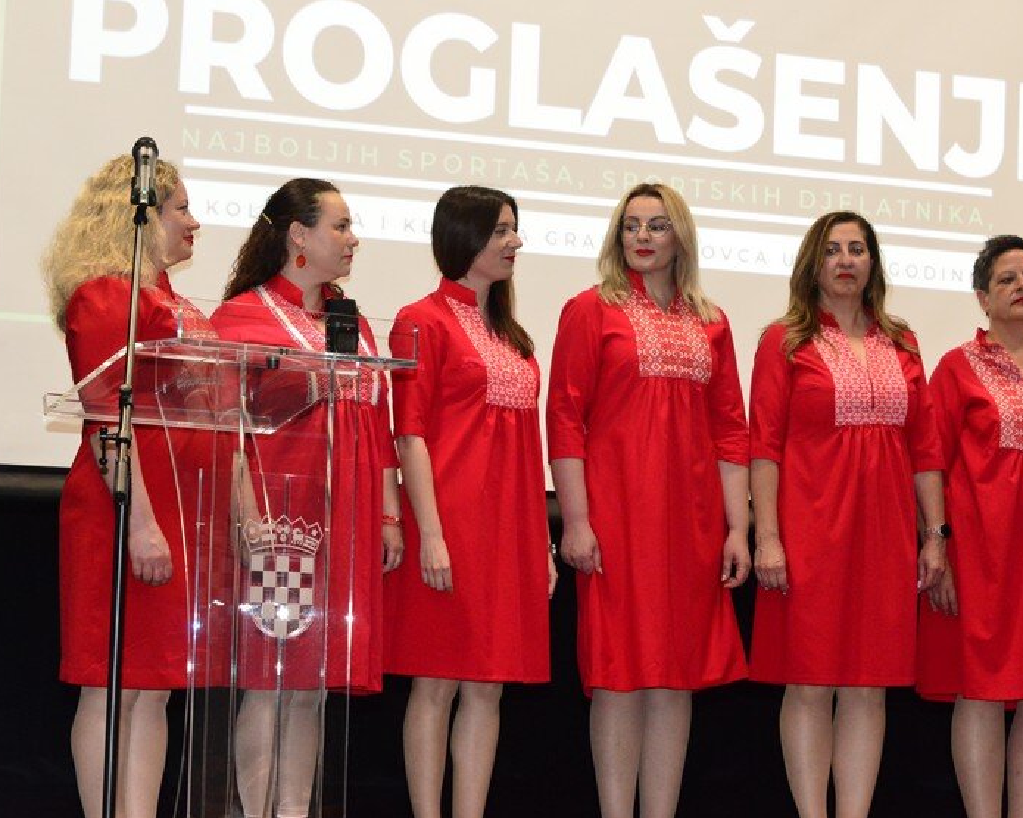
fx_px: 2816
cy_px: 410
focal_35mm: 93
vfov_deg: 16.5
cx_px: 528
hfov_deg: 20.6
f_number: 7.1
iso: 5600
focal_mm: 82
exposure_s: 1/60
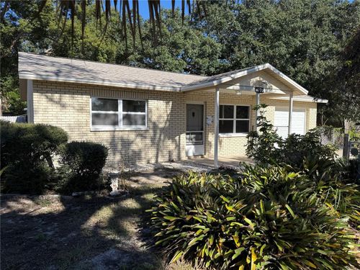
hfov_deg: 71.6
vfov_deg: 56.8
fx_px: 250
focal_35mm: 24
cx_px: 180
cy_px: 135
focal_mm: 6.76
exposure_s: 1/3279
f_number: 1.78
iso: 80
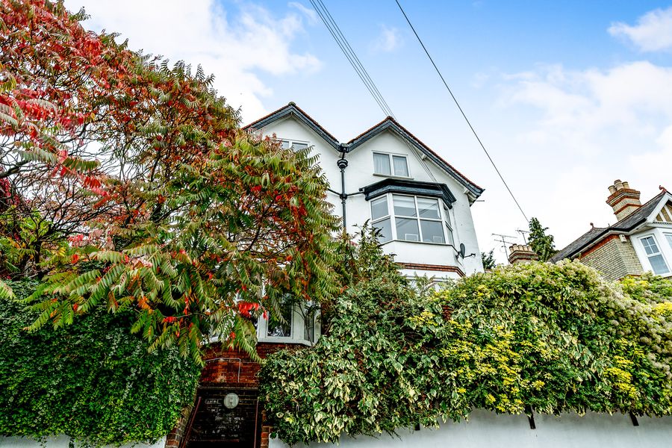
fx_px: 373
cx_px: 336
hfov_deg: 84.0
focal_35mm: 20
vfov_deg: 61.9
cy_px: 224
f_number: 9
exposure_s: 1/200
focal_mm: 20
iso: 400
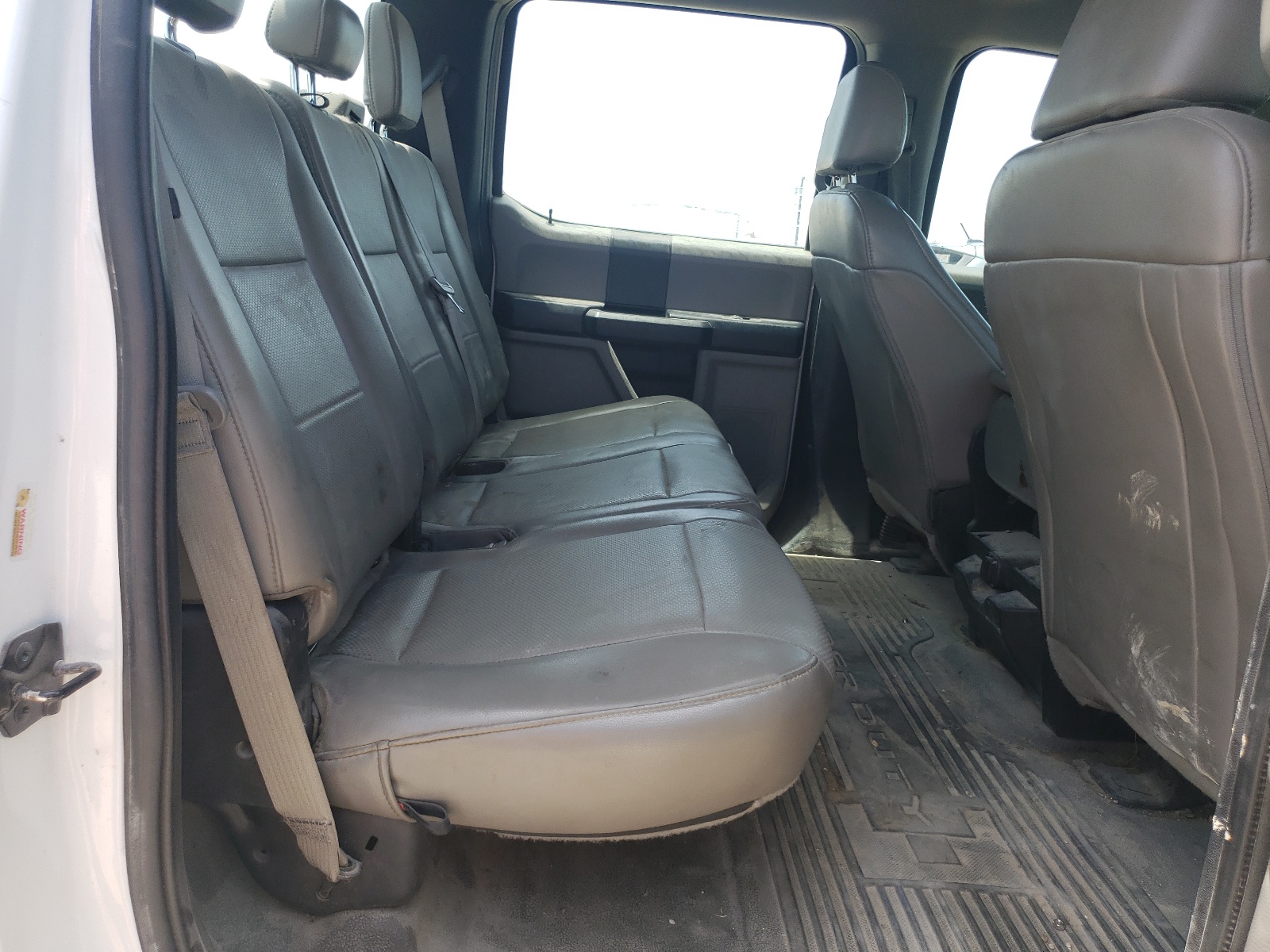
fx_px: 954
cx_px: 635
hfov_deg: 67.3
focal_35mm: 26
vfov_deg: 53.1
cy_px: 476
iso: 50
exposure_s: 1/526
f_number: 1.5
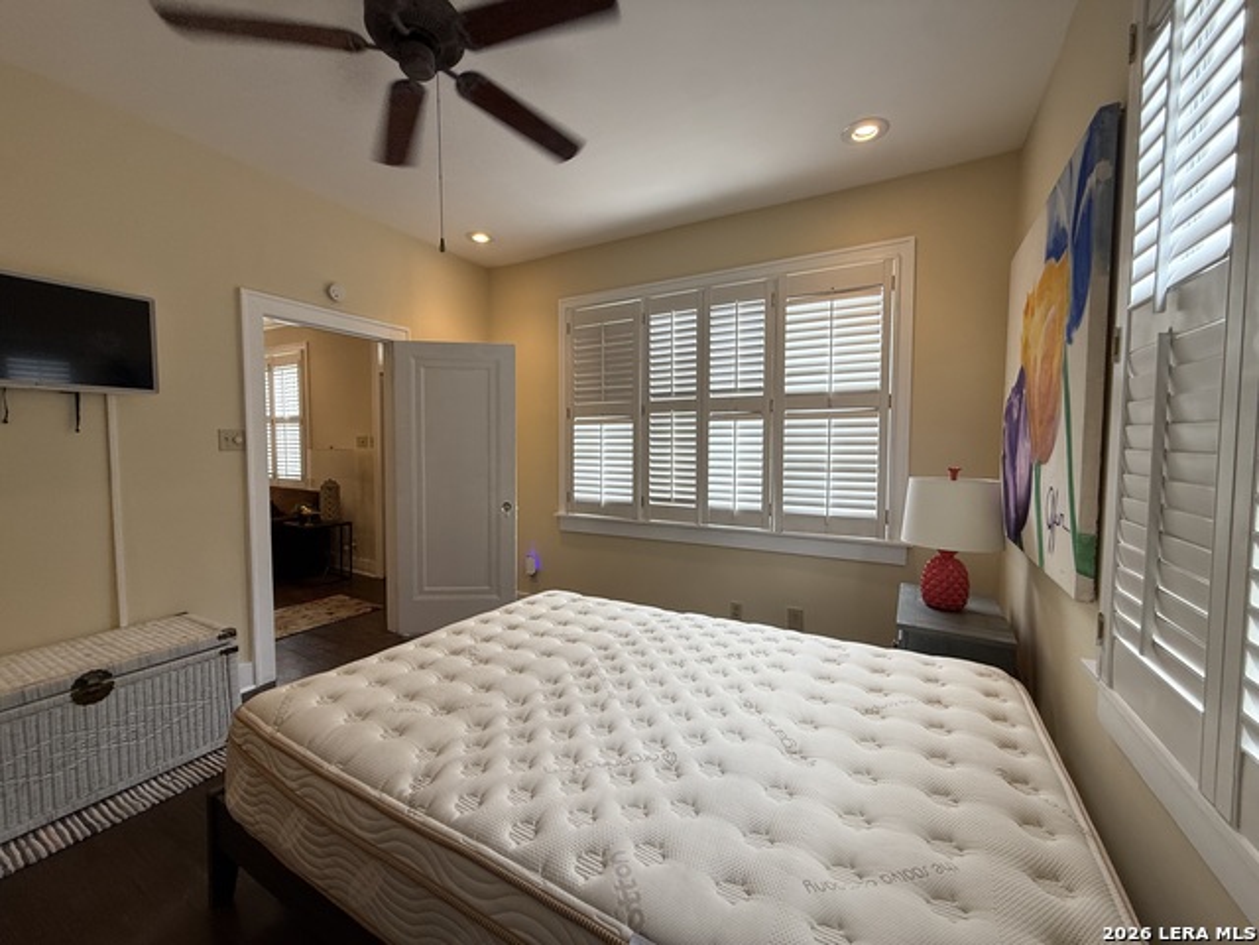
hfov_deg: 102.1
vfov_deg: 85.7
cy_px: 472
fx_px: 509
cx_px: 630
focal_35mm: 14
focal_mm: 2.22
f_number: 2.2
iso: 125
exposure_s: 1/120
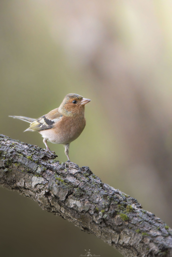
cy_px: 128
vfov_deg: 4.5
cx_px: 86
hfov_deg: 3.0
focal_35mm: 460
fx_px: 3294
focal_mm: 460
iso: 10000
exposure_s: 1/500
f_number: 6.3
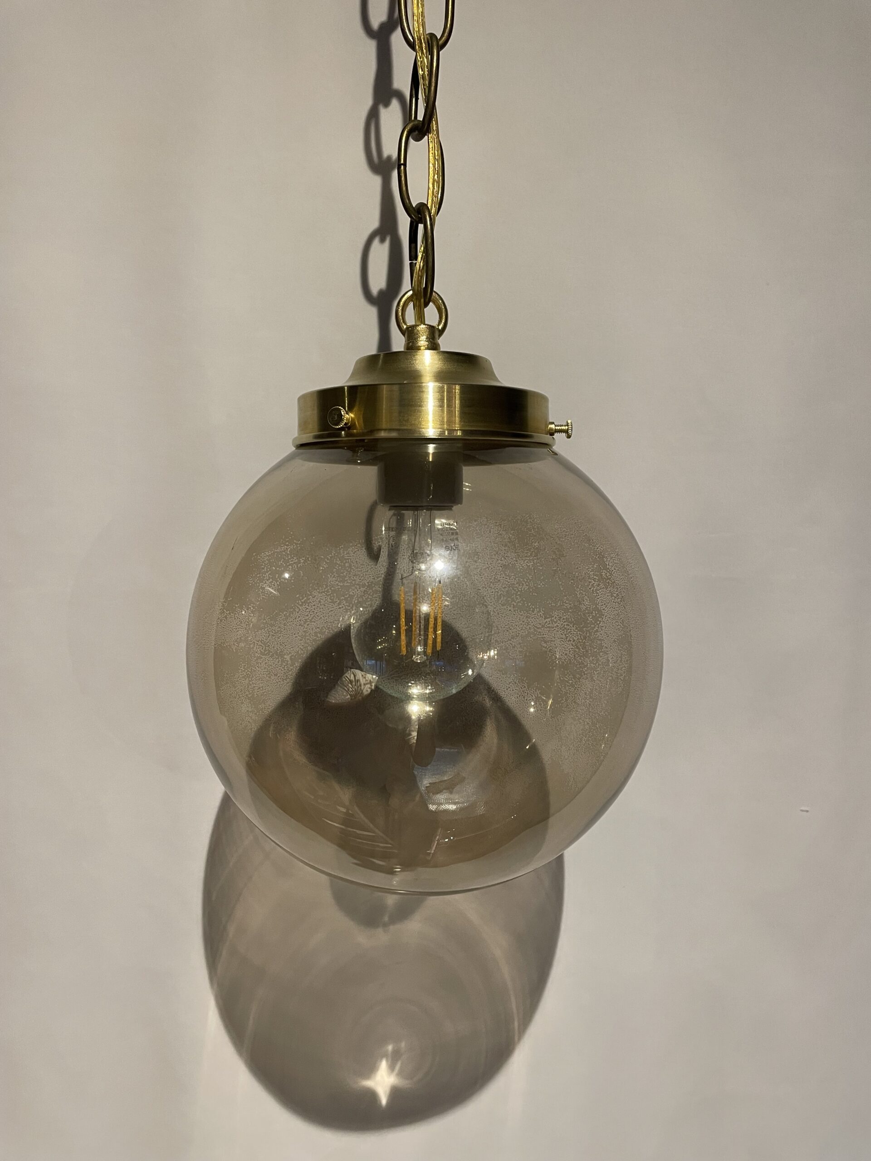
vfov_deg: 67.3
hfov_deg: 53.1
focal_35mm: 26
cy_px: 580
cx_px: 436
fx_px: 872
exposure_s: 1/50
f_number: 1.6
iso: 160
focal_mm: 4.2
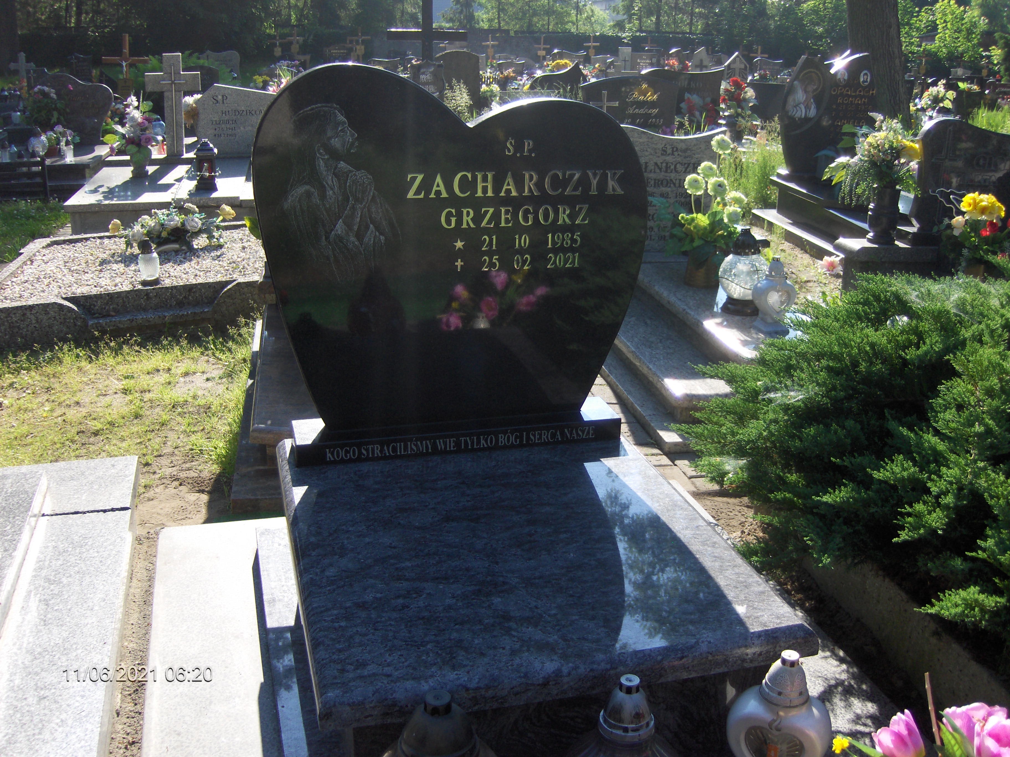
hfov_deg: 52.6
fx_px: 1021
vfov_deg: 40.7
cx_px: 505
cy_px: 378
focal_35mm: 35
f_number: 2.8
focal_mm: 7.5
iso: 100
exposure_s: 1/446
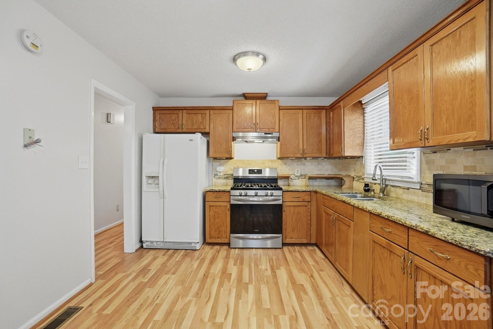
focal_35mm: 15
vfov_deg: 77.3
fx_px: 205
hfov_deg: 100.4
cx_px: 246
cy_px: 164
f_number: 5.6
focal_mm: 10
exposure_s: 1/60
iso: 100
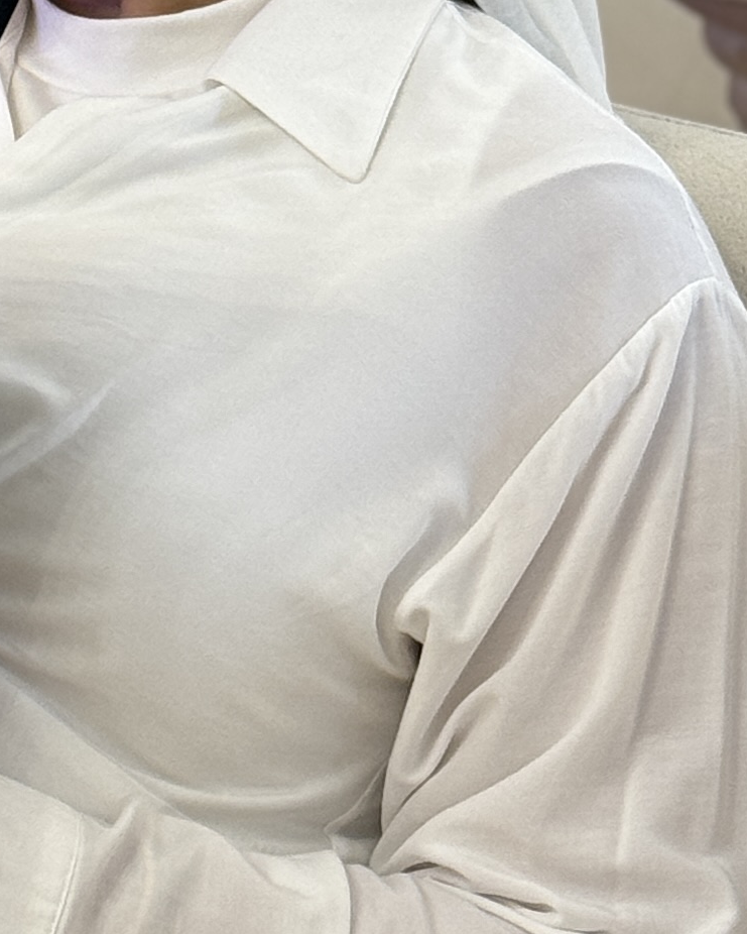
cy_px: -114
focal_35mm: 204
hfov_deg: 7.5
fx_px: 5637
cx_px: -271
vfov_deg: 9.4
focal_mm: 6.76
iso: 100
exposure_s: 1/50
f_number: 1.78
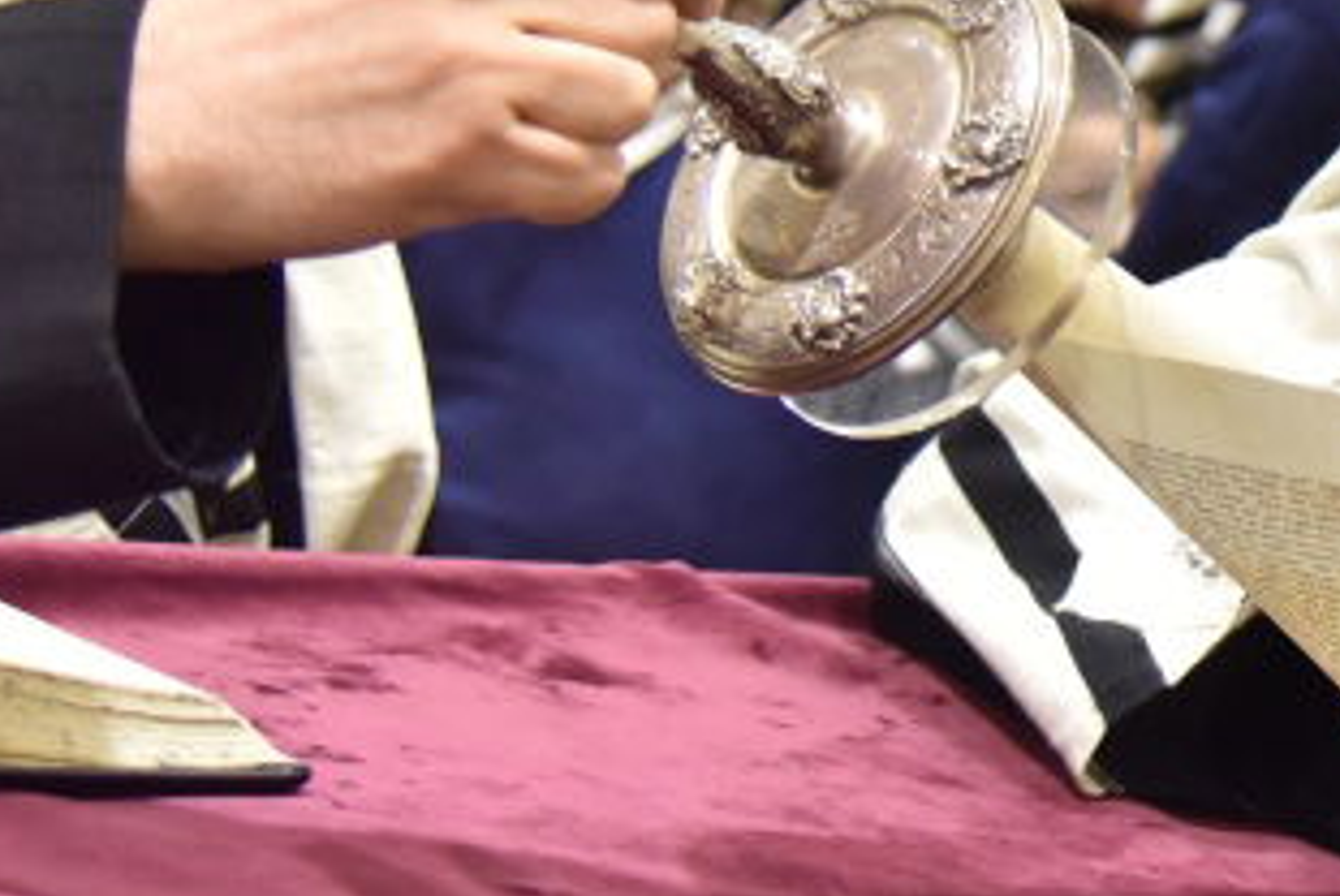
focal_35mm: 125
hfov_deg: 15.3
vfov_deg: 10.9
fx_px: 4657
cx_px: 1952
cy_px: 6
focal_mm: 38
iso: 2000
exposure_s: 1/250
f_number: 4
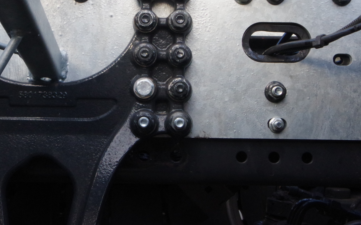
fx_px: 679
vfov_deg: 18.8
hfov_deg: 29.7
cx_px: 137
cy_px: 67
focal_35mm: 69
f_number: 22
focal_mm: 28
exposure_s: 1/60
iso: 3200
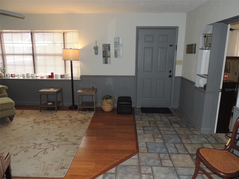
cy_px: 90
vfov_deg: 56.8
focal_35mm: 24
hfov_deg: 71.6
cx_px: 120
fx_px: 166
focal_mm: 4.3
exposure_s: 1/30
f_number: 3
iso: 200
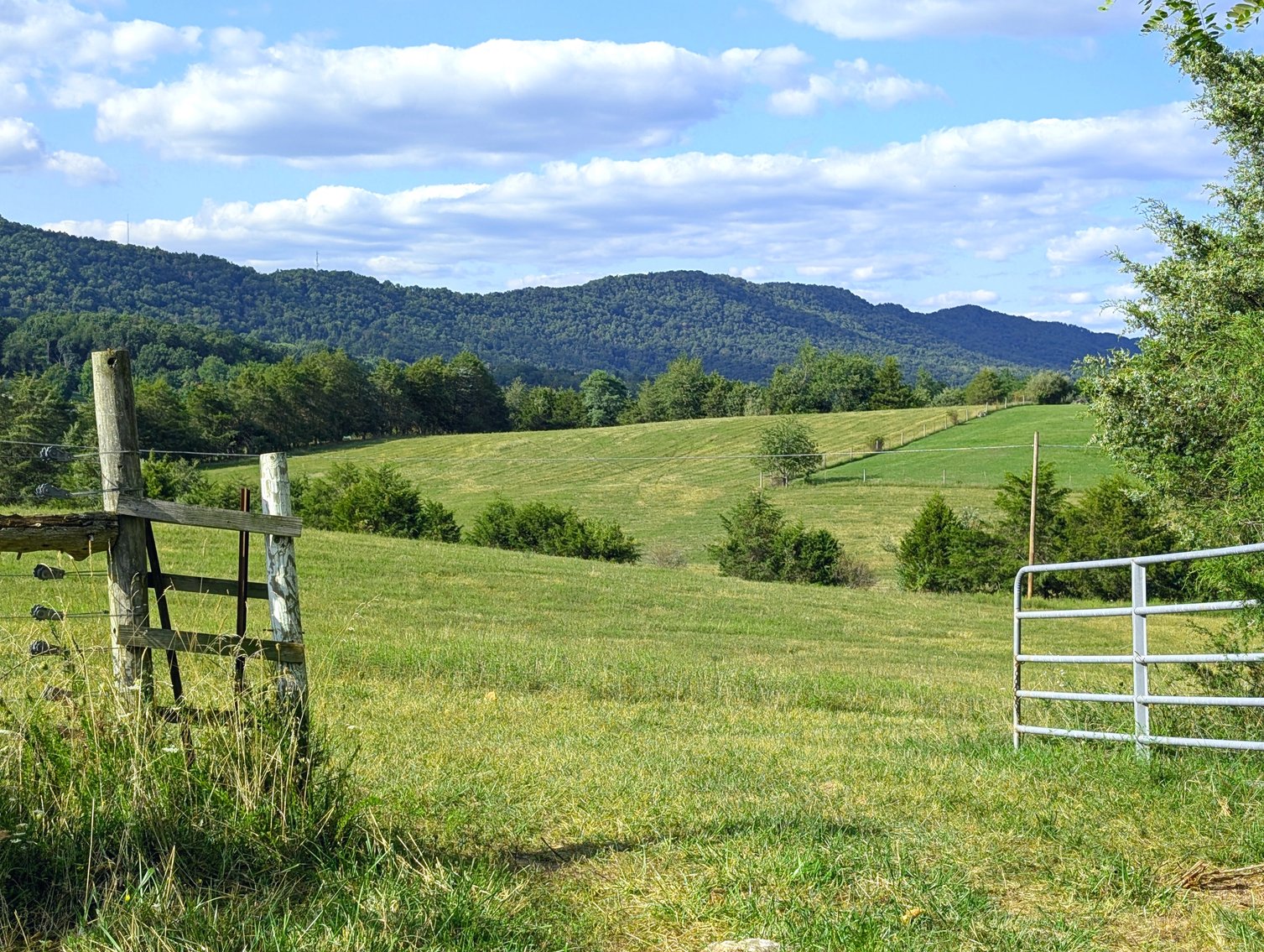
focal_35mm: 49
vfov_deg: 29.8
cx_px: 632
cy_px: 476
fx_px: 1792
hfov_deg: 38.9
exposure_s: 1/734
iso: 21
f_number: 1.68
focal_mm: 6.9
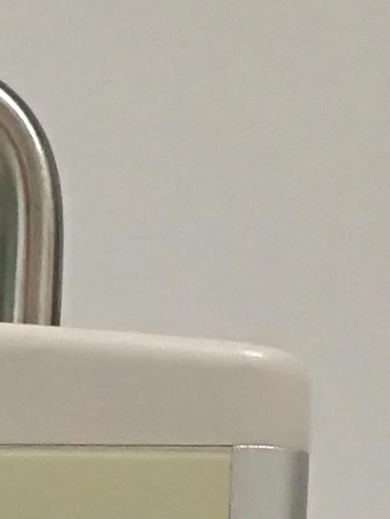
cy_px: 1488
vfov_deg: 9.0
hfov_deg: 7.7
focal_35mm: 184
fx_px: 2762
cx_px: -396
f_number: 2.2
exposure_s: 1/30
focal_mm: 3.84
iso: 200
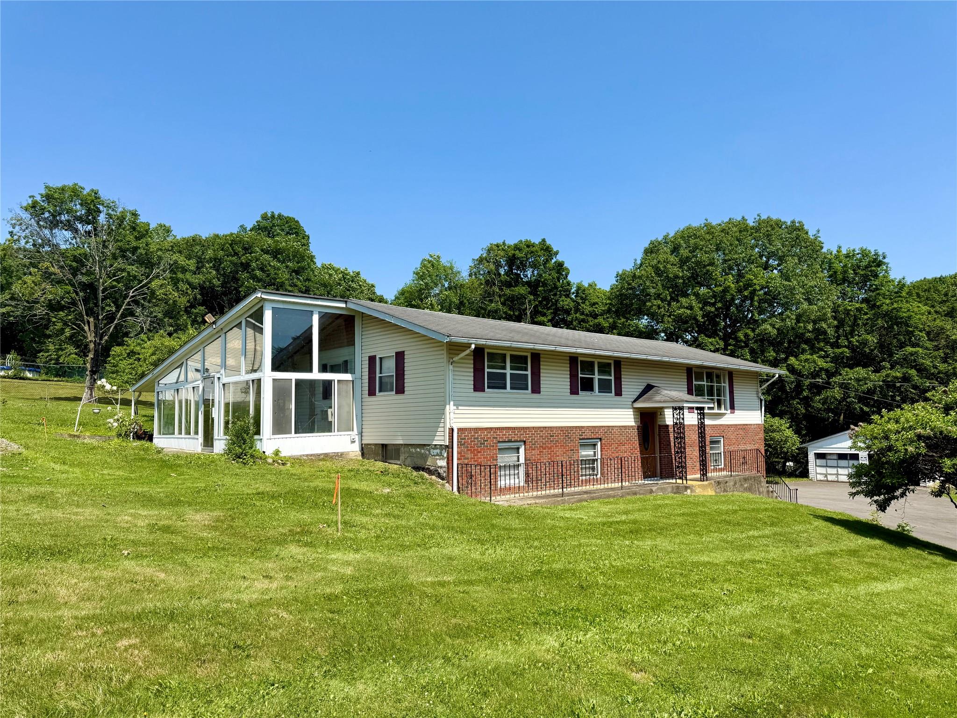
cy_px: 359
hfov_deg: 71.6
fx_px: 664
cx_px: 478
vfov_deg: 56.8
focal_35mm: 24
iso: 80
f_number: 1.78
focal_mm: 6.76
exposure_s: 1/3584
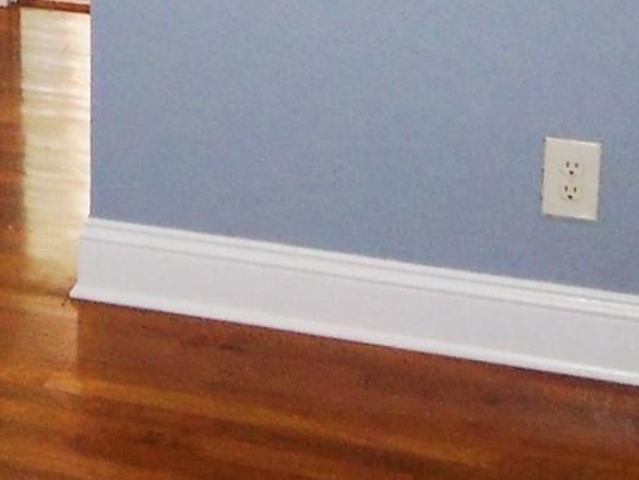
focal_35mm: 93
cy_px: -250
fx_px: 1718
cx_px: -174
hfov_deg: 19.5
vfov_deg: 14.7
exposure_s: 1/30
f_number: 2.8
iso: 200
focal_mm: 3.8
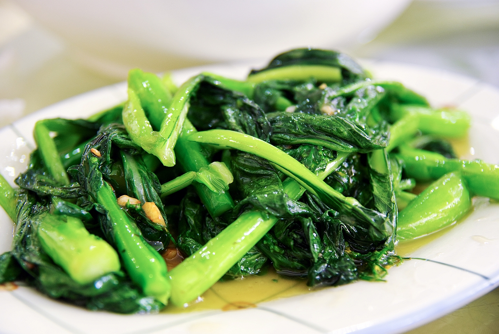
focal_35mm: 75
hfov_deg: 27.0
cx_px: 250
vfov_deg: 18.2
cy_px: 167
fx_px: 1041
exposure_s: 1/25
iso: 400
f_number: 3.2
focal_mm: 50
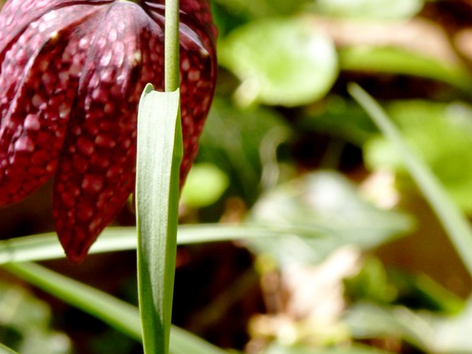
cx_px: 134
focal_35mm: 707
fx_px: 9638
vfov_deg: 2.1
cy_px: 137
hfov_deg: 2.8
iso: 125
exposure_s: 1/125
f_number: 5.9
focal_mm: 68.8
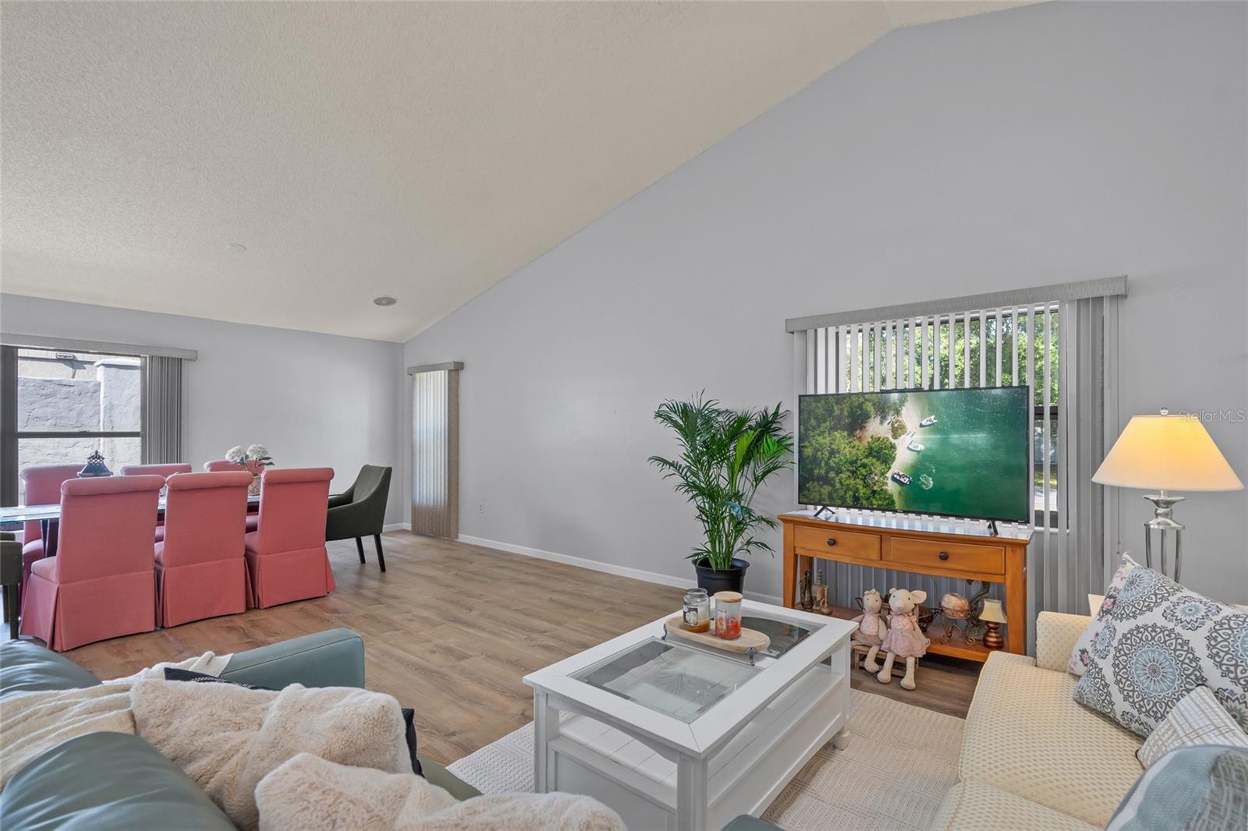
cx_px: 624
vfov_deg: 73.7
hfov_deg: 96.7
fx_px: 555
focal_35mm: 16
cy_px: 416
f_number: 6.3
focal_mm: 16
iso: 250
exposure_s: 1/2.5
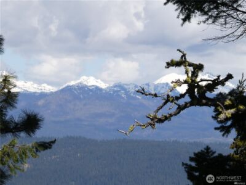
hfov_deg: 7.5
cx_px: 123
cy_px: 92
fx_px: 1883
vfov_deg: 5.6
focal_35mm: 265
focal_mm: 47.5
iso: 80
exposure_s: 1/500
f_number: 5.6
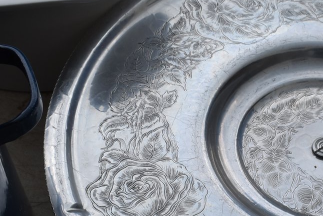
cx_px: 256
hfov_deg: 27.9
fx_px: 638
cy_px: 174
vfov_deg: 19.0
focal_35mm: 71
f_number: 8
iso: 100
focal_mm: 18
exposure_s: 1/250
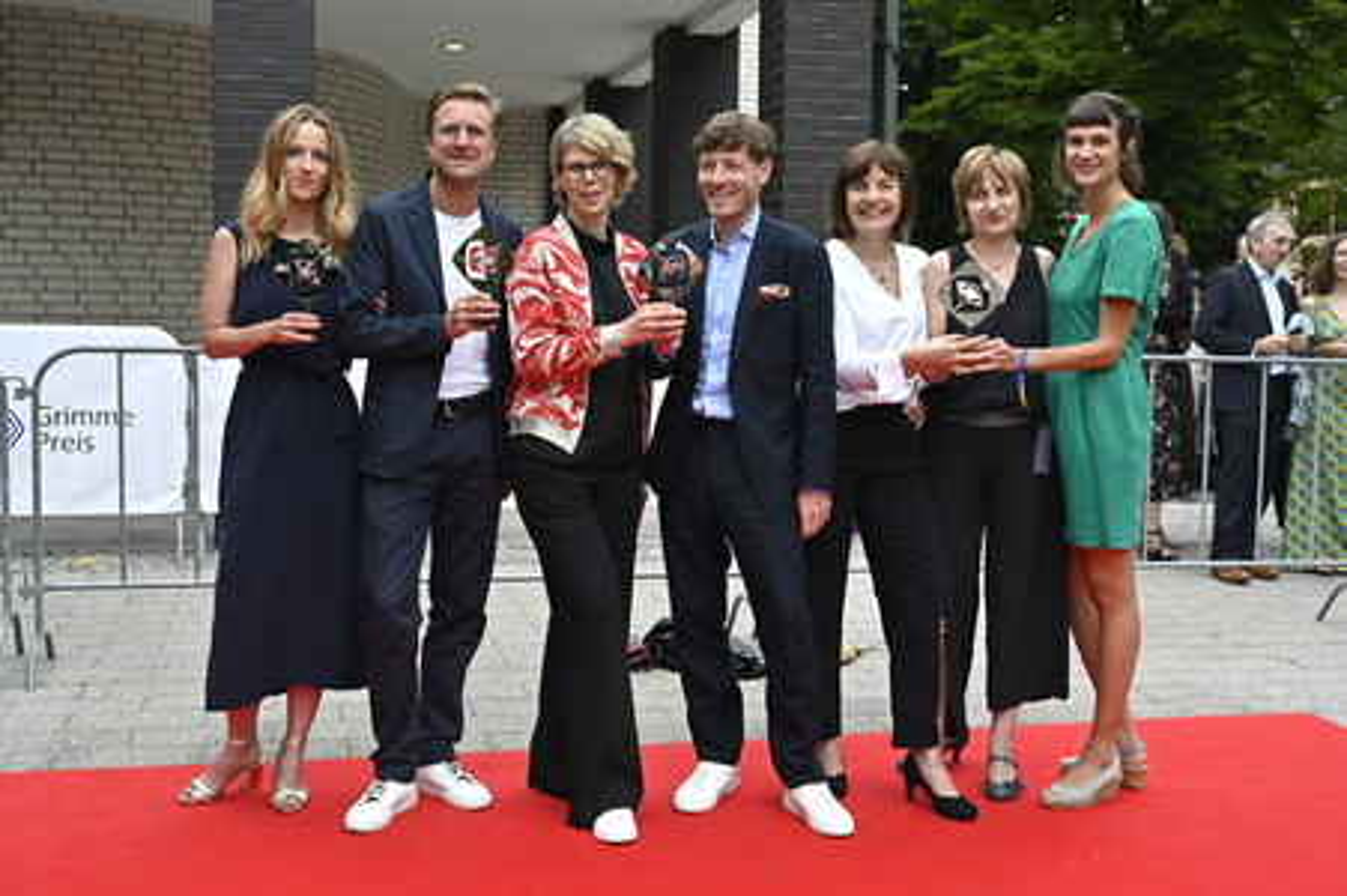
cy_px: 448
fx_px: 1458
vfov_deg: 34.2
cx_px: 674
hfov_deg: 49.6
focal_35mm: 39
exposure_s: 1/500
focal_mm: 39
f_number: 5.6
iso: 2000
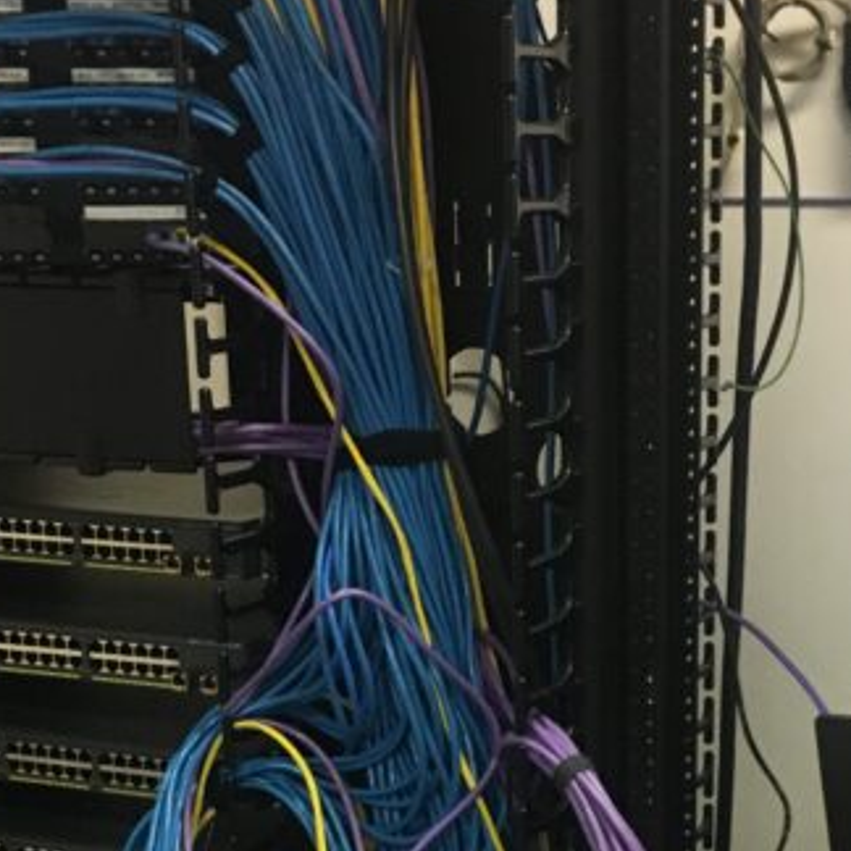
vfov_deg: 20.2
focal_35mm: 81
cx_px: 596
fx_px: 2253
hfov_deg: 21.3
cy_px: 980
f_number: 2.2
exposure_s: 1/24
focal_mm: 4.15
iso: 200
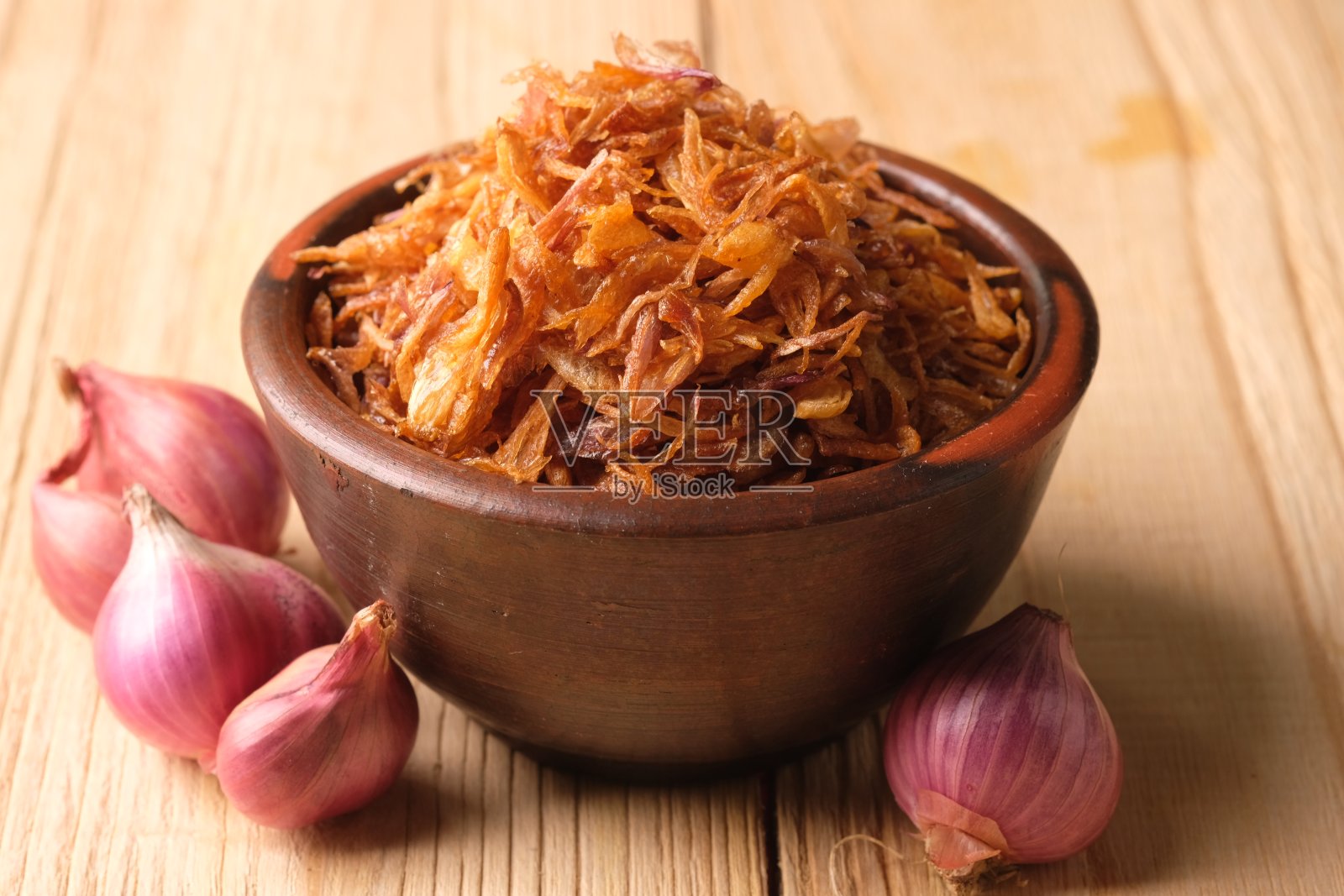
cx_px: 672
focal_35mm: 90
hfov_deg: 22.6
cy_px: 448
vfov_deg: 15.2
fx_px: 3360
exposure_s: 1/6
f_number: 8
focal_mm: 60
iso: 200
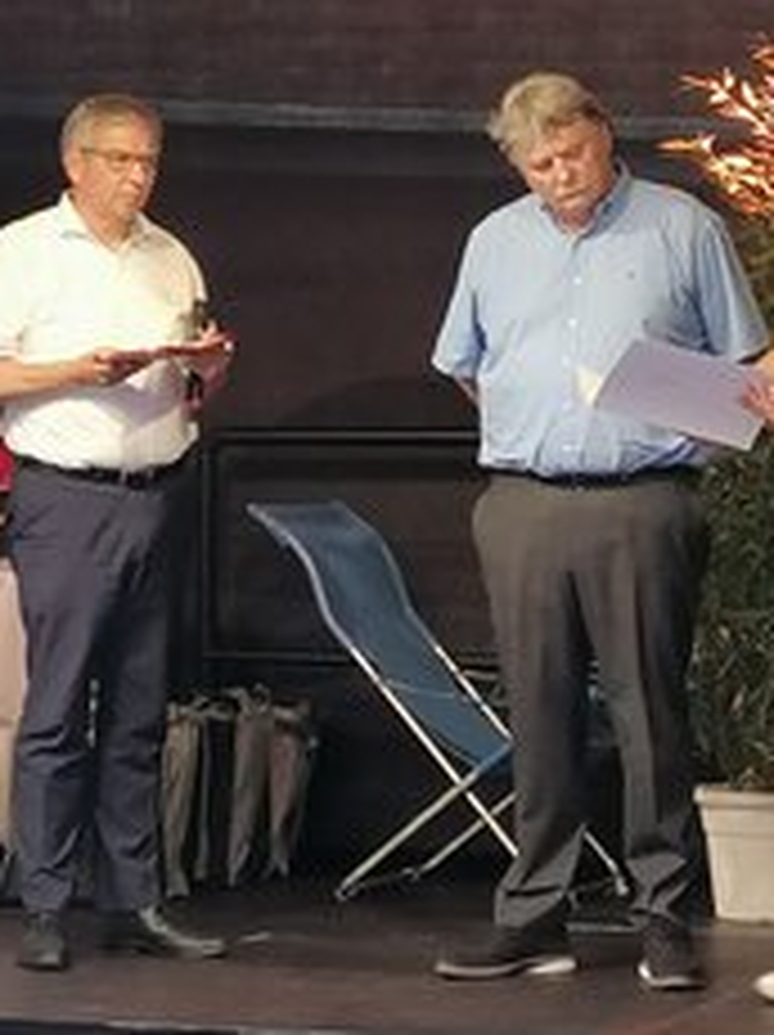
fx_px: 4988
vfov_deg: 11.8
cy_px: 392
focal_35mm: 167
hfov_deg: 8.9
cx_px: 482
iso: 100
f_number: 1.8
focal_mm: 4.75
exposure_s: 1/50
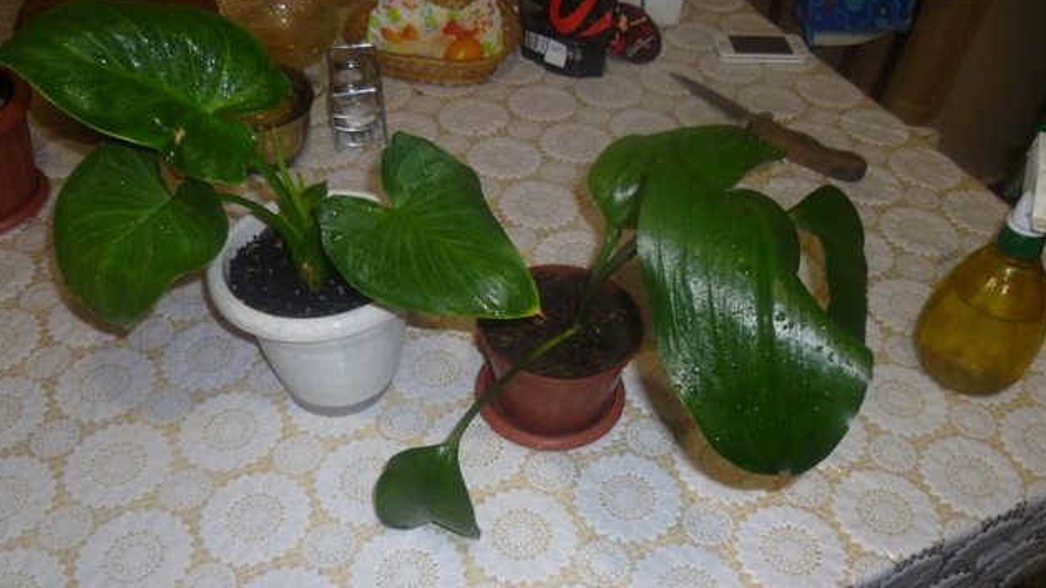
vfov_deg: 37.5
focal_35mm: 31
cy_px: 375
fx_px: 860
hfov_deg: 62.6
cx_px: 520
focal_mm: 5
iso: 160
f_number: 2.8
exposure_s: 1/30
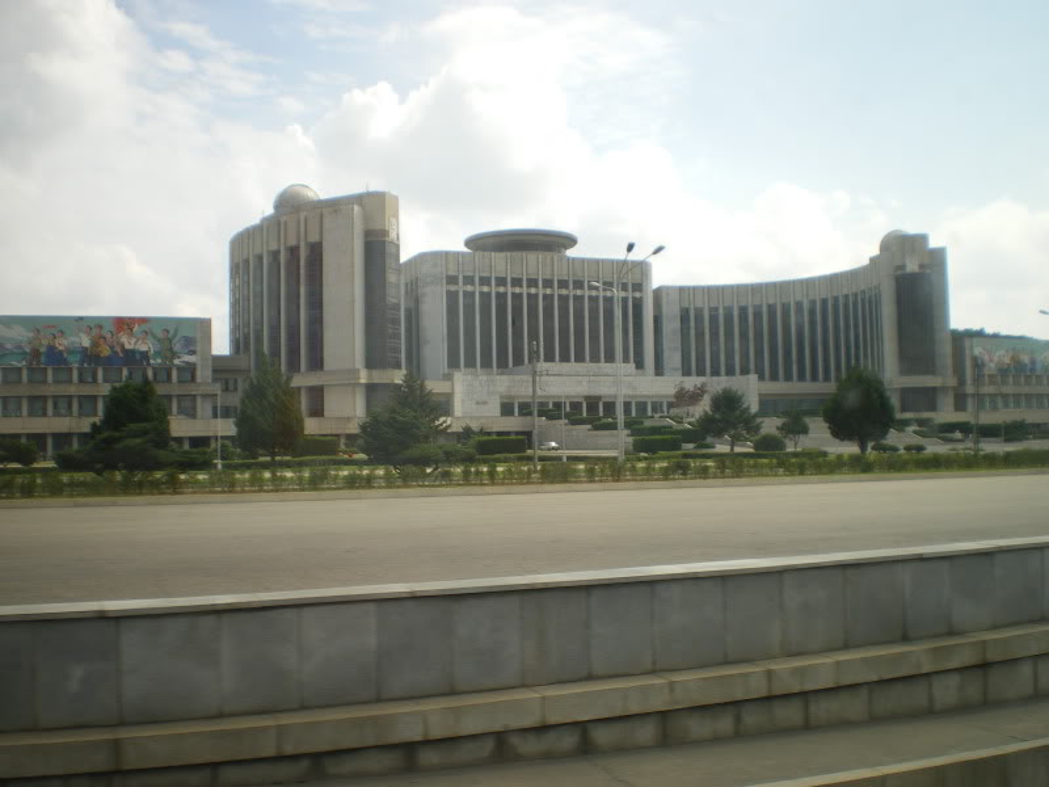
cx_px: 524
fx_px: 1091
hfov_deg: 51.4
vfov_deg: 39.7
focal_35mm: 36
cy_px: 394
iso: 50
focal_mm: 6.3
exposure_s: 1/320
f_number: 4.6
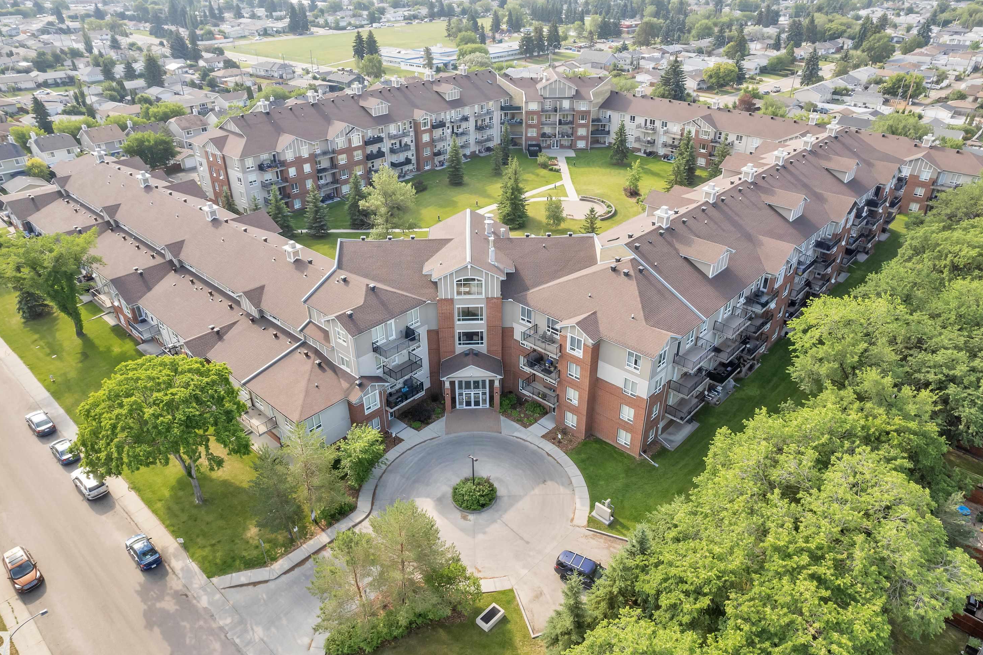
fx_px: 628
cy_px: 335
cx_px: 490
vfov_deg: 55.1
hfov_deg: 76.1
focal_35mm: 23
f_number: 2.8
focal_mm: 8.38
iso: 100
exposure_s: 1/500
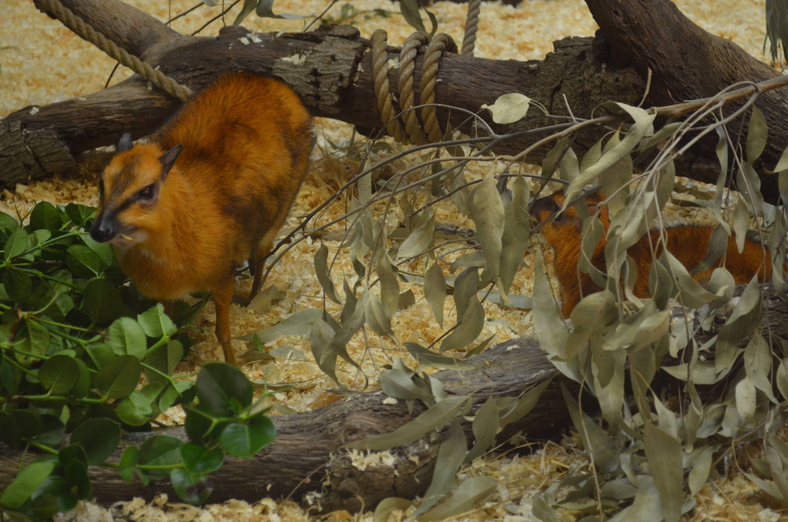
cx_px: 394
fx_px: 1802
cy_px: 261
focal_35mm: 82
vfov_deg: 16.5
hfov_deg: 24.7
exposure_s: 1/30
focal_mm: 55
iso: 900
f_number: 5.6
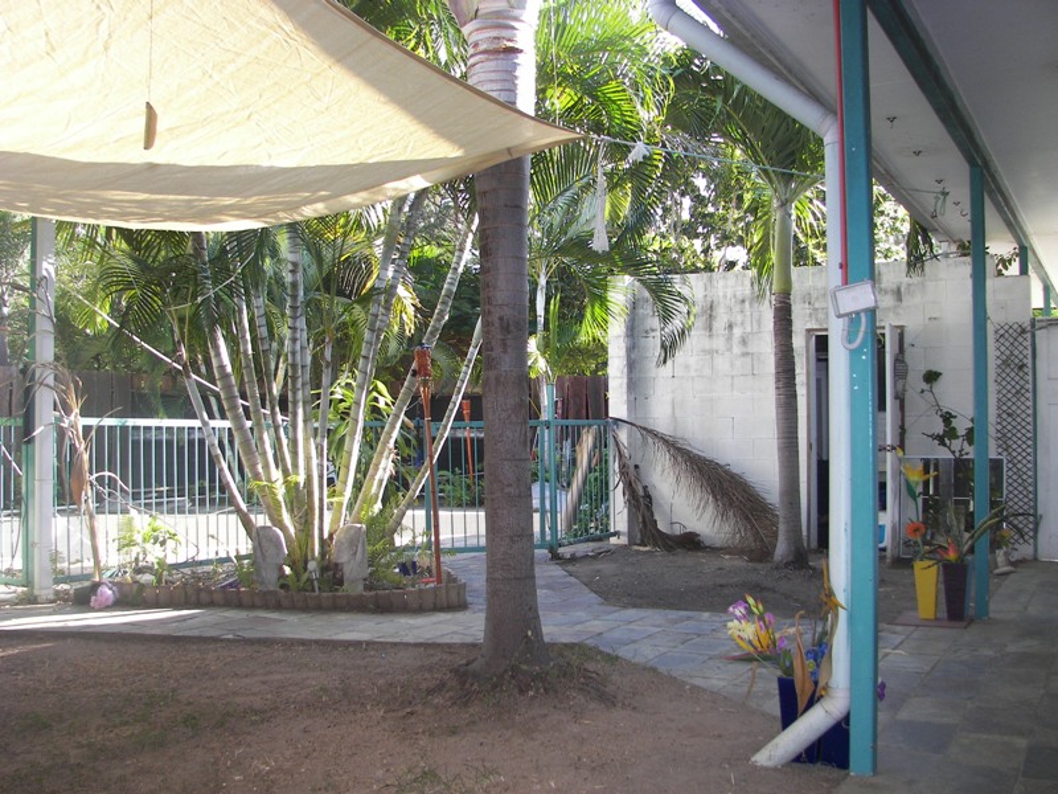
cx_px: 529
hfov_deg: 51.4
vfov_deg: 39.7
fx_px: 1100
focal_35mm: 36
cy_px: 397
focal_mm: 6
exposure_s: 1/125
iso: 64
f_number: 2.8
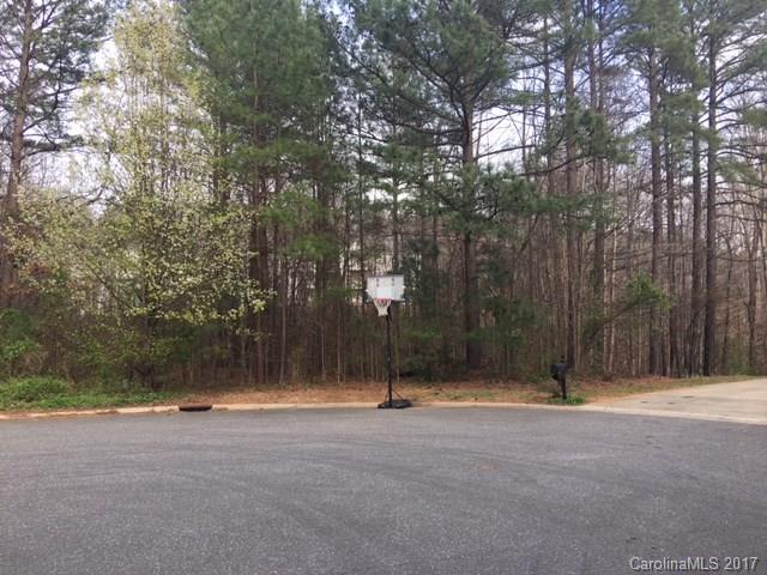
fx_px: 643
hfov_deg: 61.7
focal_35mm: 29
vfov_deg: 48.2
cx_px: 384
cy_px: 288
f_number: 2.2
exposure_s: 1/198
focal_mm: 4.15
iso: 25
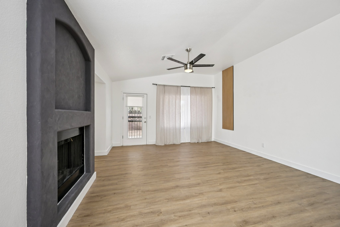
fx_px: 132
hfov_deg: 104.3
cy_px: 114
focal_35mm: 14
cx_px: 170
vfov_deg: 81.2
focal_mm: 14
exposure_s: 1/100
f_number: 8
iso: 500
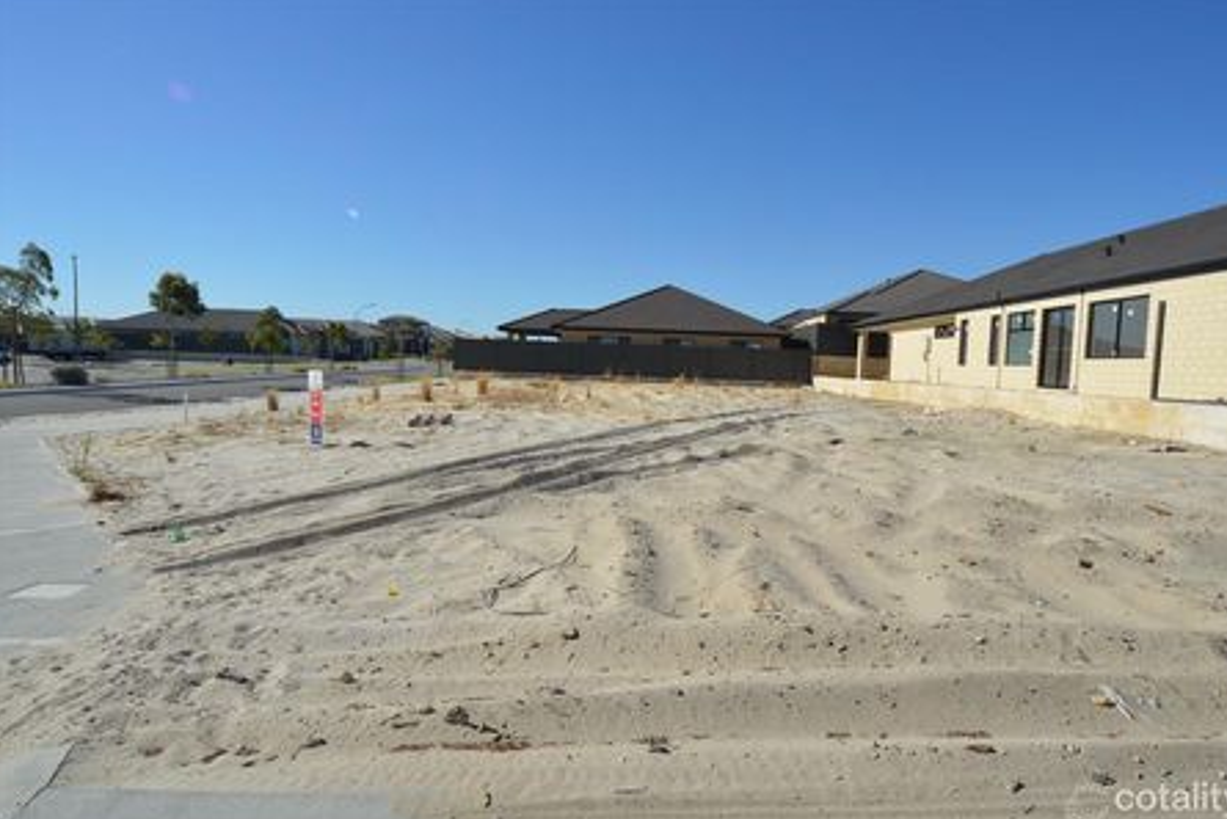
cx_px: 640
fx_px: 648
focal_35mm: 19
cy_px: 423
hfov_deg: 86.8
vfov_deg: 64.6
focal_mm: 12
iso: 100
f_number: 9
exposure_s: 1/320
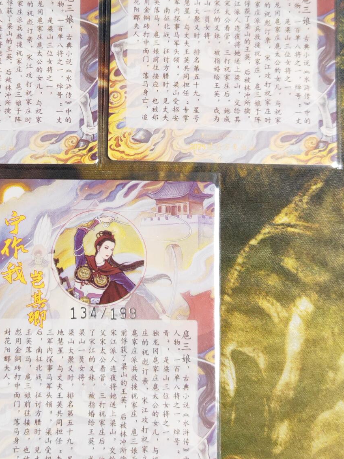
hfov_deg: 33.2
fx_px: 570
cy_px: 171
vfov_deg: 43.5
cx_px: 103
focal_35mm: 43
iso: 320
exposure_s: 1/100
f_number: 1.8
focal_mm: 5.53
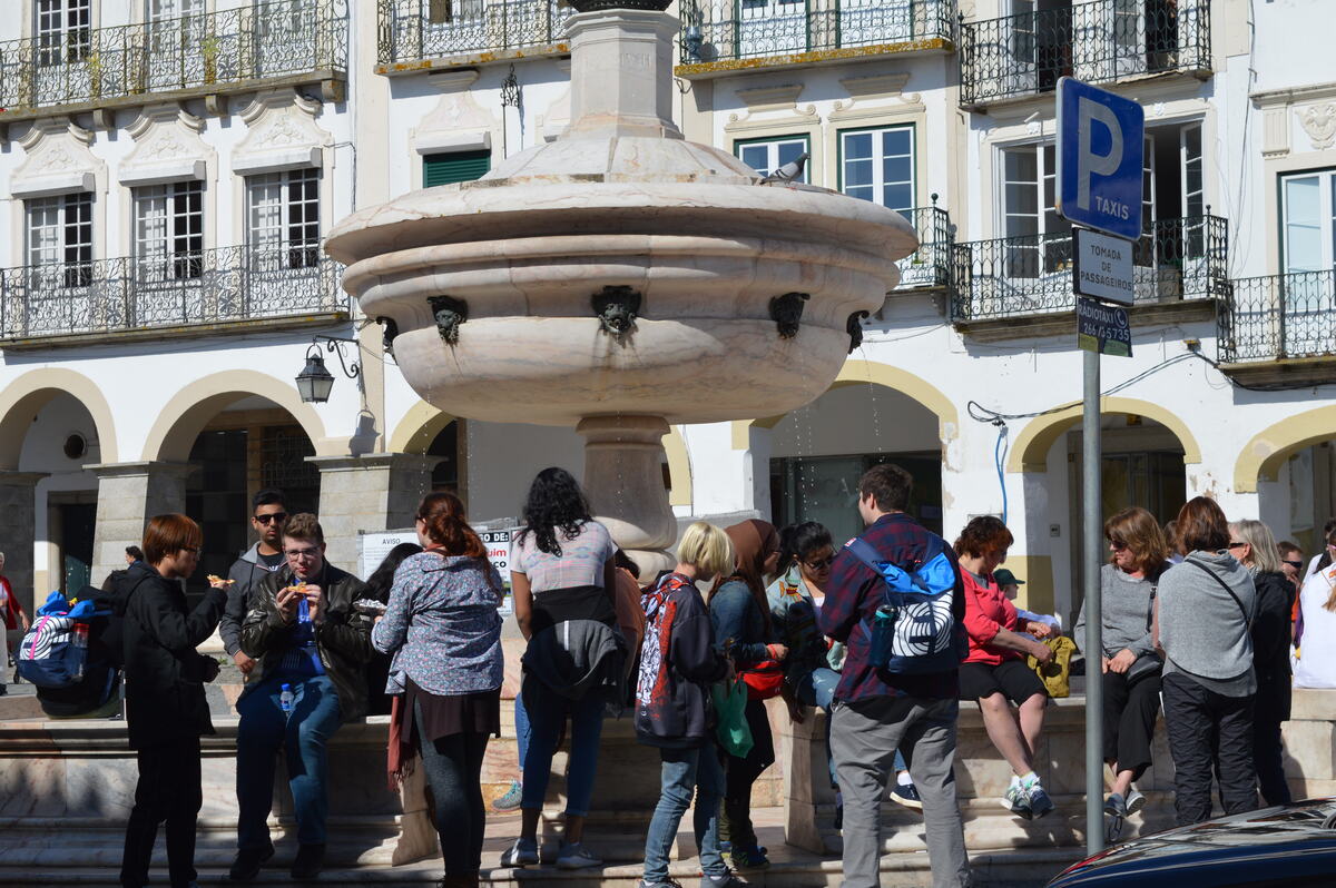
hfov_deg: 24.6
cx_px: 668
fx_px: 3059
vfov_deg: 16.5
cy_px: 444
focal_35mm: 82
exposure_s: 1/400
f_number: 10
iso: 100
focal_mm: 55
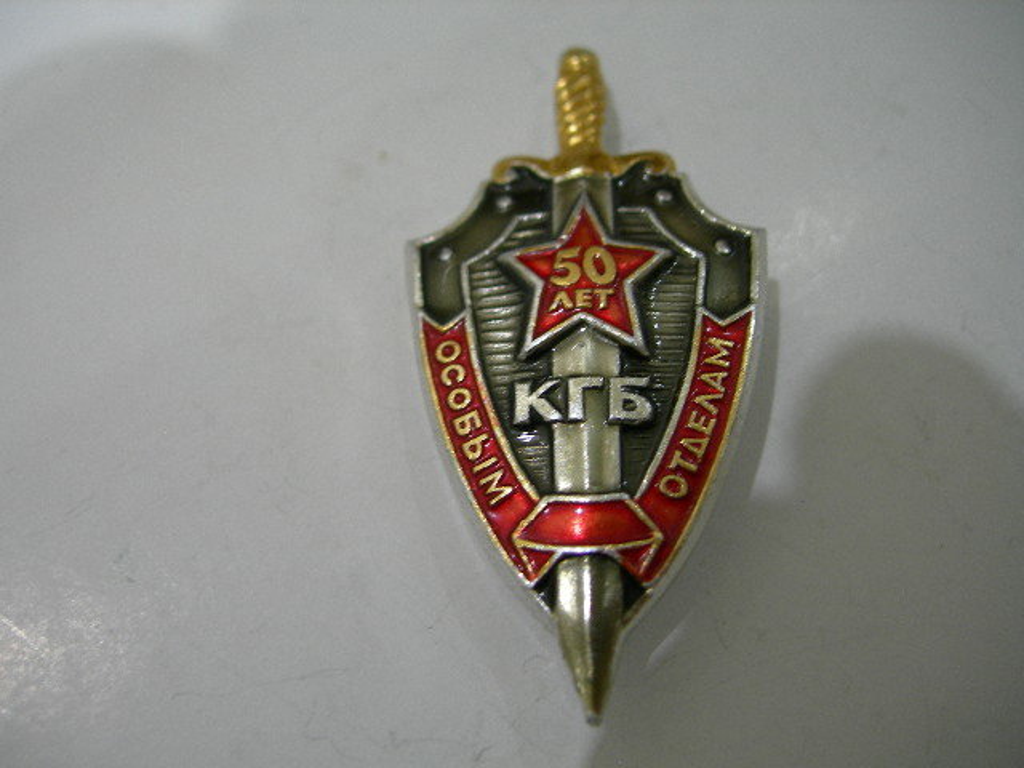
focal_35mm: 38
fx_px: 1124
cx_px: 512
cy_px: 384
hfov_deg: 49.0
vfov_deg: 37.7
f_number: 2.8
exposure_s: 1/4.2
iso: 112
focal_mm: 7.8
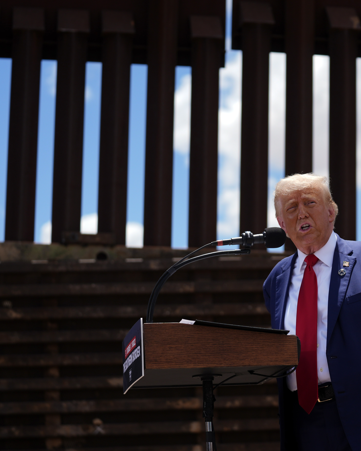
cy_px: 239
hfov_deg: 13.2
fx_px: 1549
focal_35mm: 116
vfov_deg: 16.6
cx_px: 312
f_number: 2.8
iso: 125
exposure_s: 1/5000
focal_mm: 76
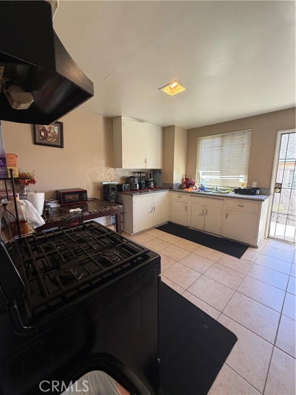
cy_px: 198
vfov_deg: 102.1
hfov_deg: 85.7
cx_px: 148
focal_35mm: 14
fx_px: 160
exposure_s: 1/60
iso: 200
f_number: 2.2
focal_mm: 2.22
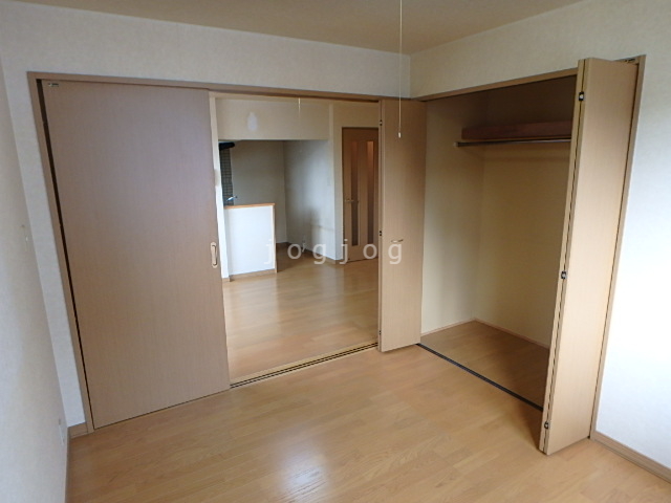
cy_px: 252
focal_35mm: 21
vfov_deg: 63.4
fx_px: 407
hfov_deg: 79.0
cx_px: 336
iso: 200
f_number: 3.5
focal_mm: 3.7
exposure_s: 1/40
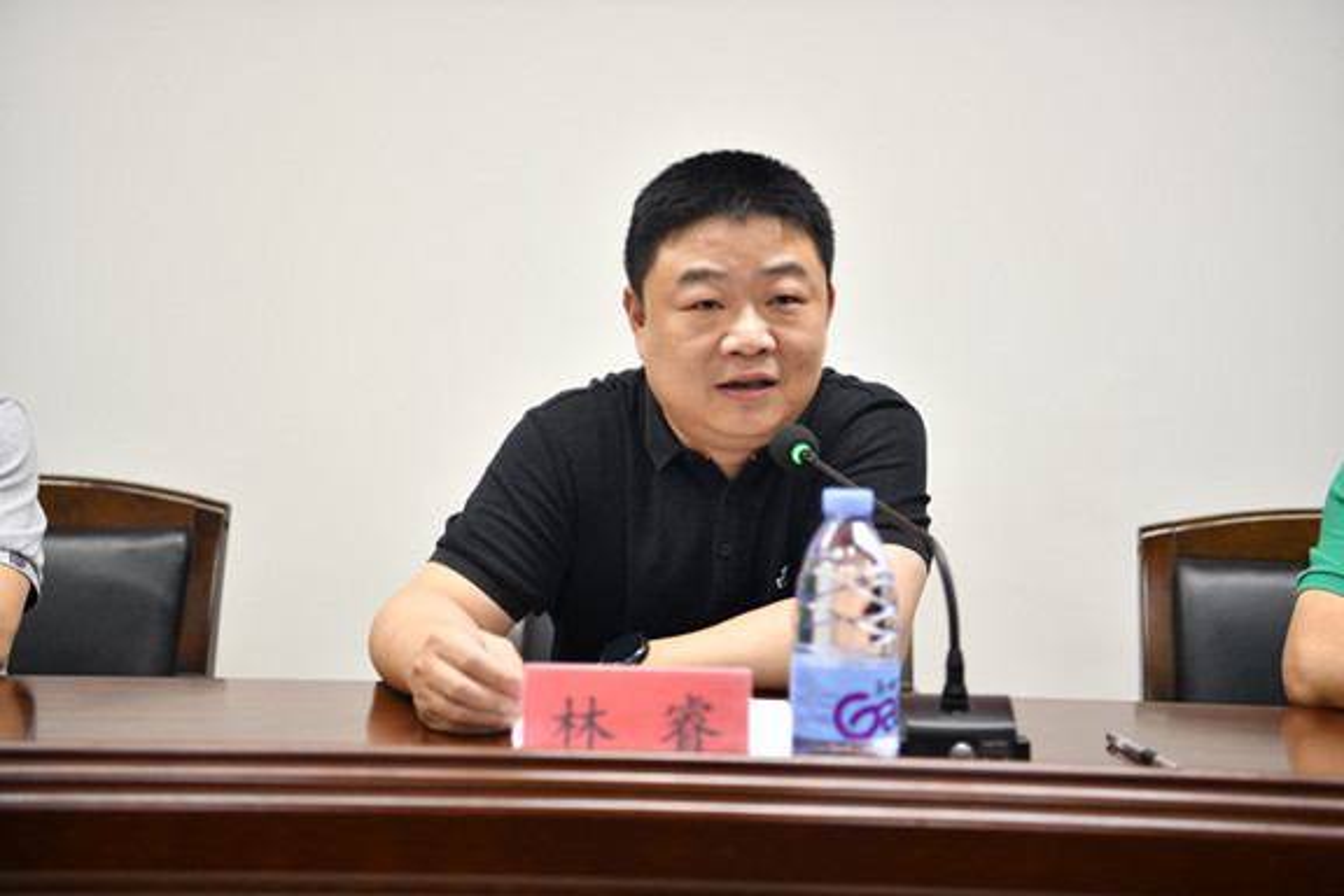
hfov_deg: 39.6
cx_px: 672
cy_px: 448
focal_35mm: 50
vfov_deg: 27.0
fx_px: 1867
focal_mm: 50
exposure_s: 1/40
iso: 320
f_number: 2.8
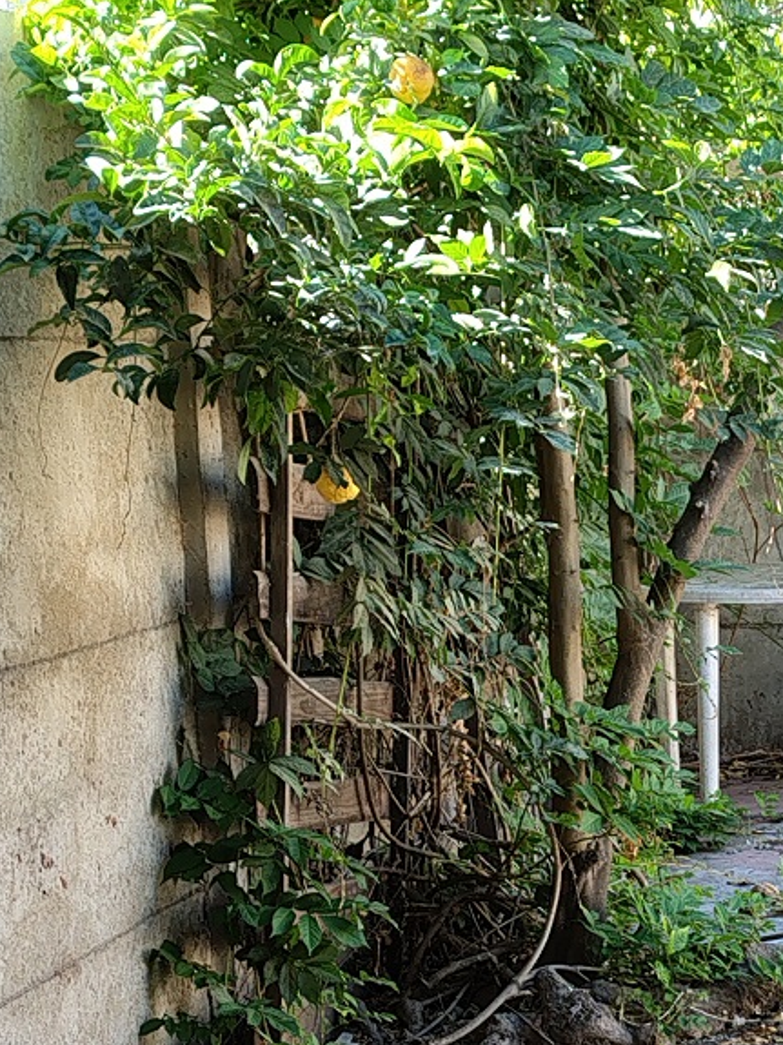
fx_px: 2685
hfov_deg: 16.3
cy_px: 816
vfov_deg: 21.8
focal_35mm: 89
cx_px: 772
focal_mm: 4.71
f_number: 1.7
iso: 143
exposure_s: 1/118
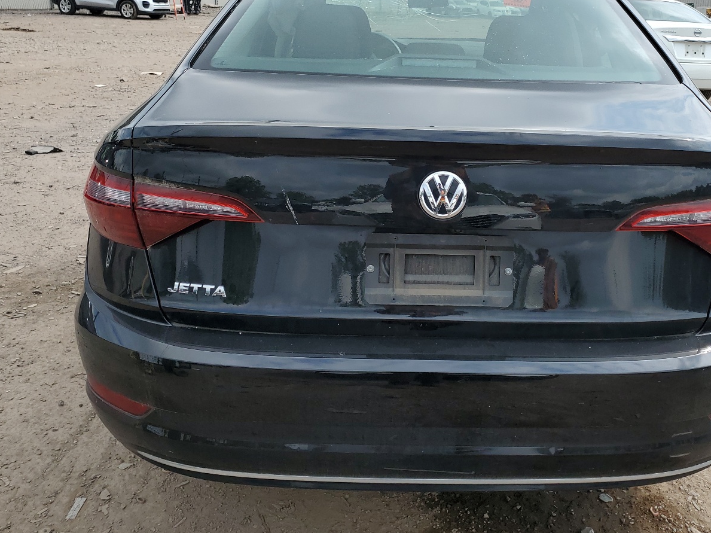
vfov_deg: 40.5
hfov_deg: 52.1
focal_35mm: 35
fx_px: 719
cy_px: 212
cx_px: 444
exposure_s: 1/2000
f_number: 1.5
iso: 50
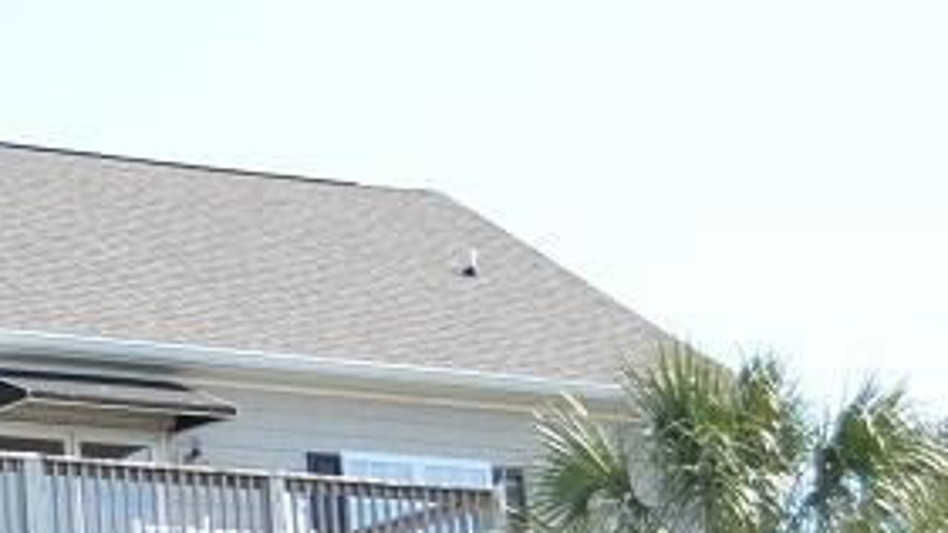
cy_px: 567
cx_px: -587
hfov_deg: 13.7
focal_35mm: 145
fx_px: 3645
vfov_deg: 8.3
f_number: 5
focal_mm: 26
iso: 100
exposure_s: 1/250
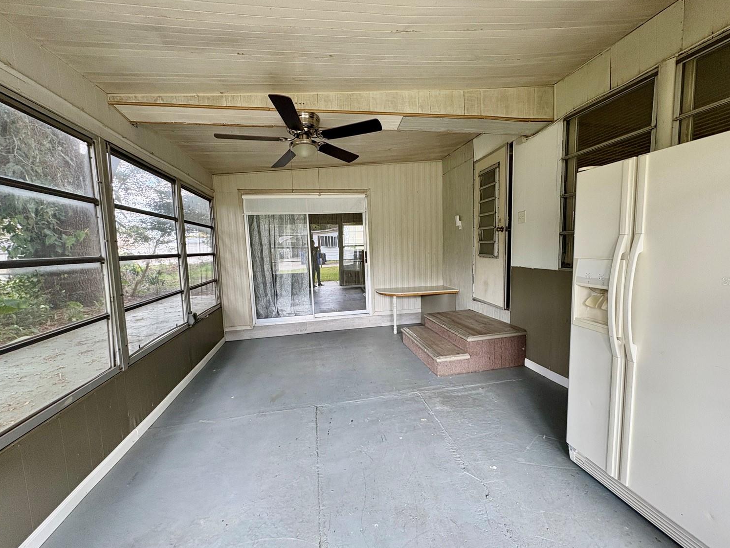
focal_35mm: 15
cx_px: 377
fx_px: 316
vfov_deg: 81.7
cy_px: 281
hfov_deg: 98.1
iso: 160
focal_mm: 2.22
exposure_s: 1/99
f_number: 2.2
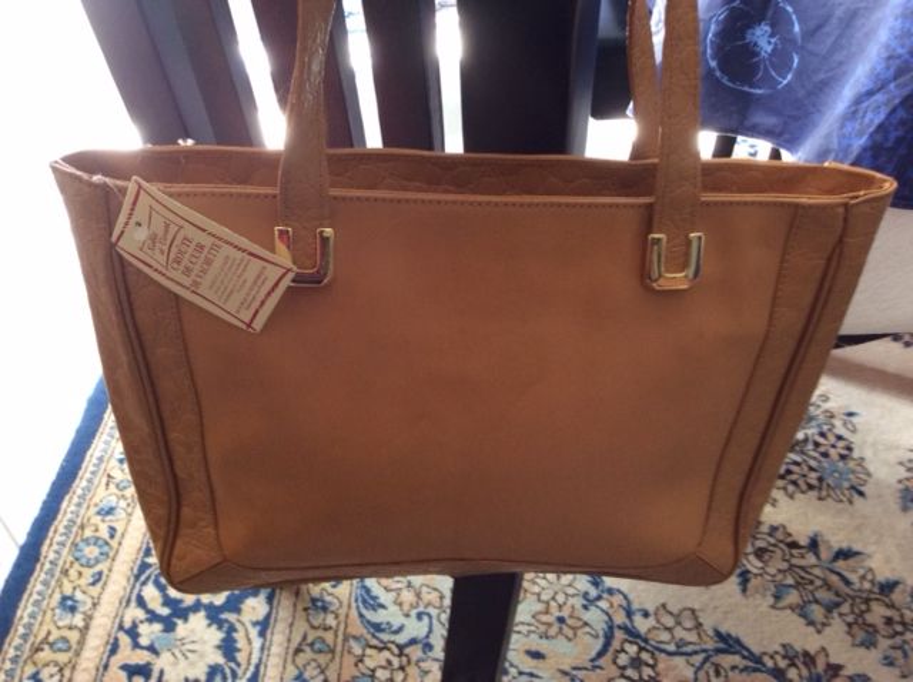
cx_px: 456
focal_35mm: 32
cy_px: 341
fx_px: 843
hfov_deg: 56.9
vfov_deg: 44.1
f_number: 2.4
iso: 80
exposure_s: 1/25
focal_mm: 3.3
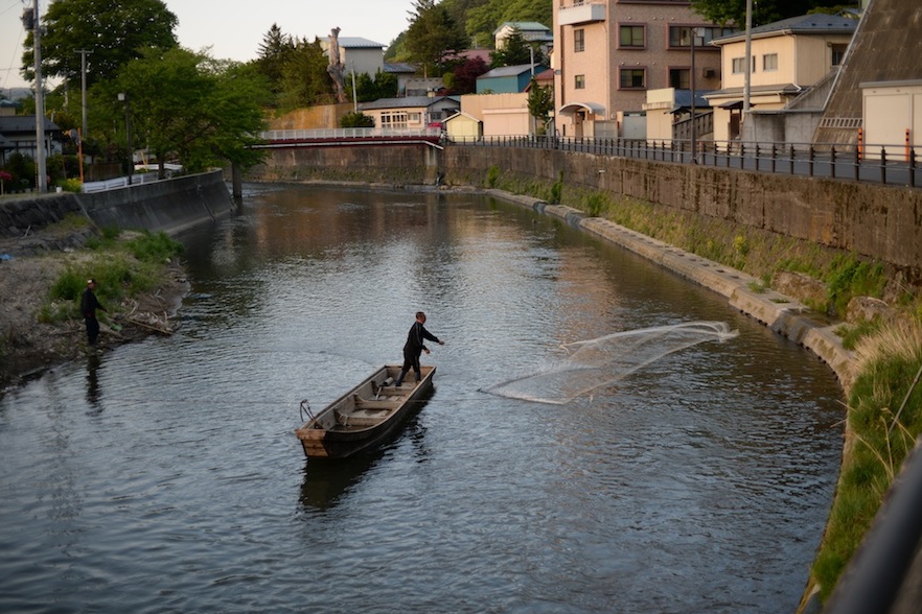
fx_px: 1306
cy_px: 312
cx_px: 463
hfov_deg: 38.9
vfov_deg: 26.5
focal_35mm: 51
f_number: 2
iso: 100
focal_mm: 50
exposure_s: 1/800
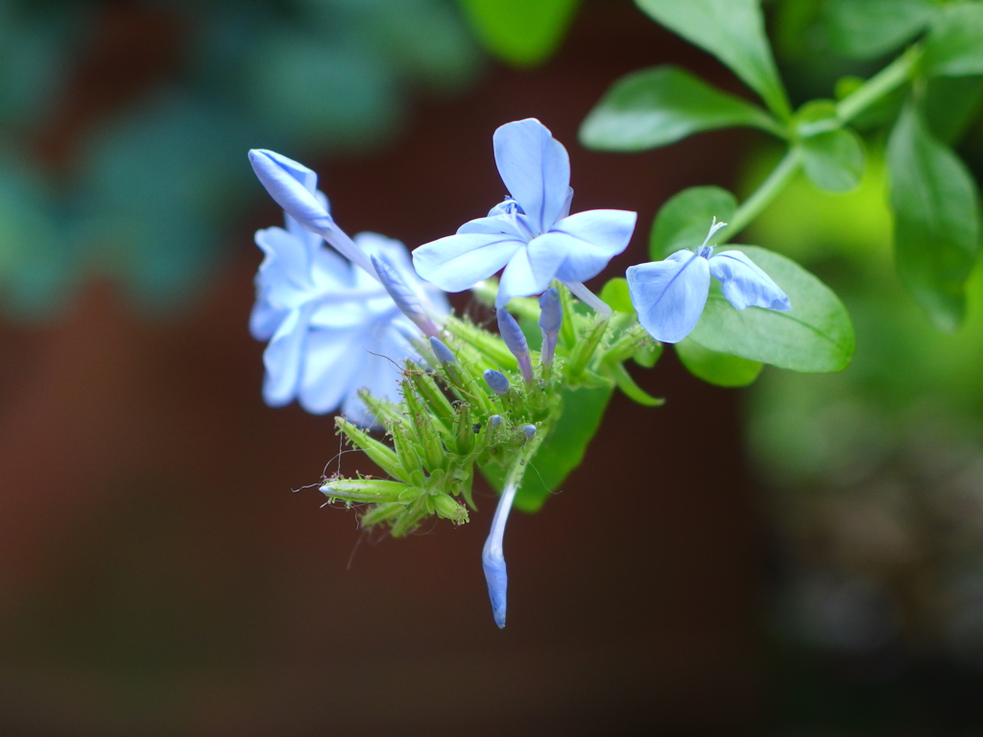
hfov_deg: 17.6
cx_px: 492
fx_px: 3180
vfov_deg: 13.2
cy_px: 368
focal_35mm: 112
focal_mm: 24
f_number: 2.5
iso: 100
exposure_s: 1/25
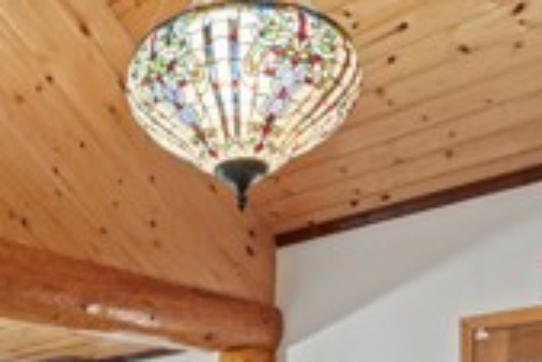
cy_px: 501
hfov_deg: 36.8
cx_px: 154
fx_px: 799
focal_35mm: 53
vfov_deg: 22.2
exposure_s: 2
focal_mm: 14
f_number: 8
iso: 320
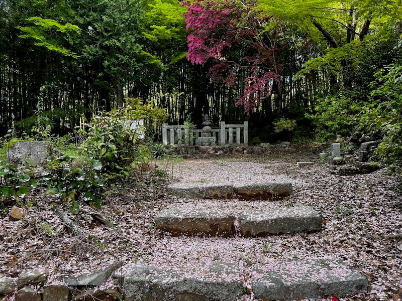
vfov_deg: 53.1
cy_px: 150
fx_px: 302
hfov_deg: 67.3
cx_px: 201
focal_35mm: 26
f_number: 1.5
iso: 40
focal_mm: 5.7
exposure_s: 1/166
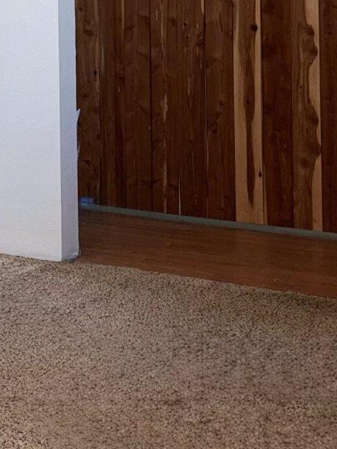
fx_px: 1338
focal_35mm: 103
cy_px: -56
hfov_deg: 13.3
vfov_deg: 18.3
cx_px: -219
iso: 40
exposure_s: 1/22
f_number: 1.6
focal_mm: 5.96
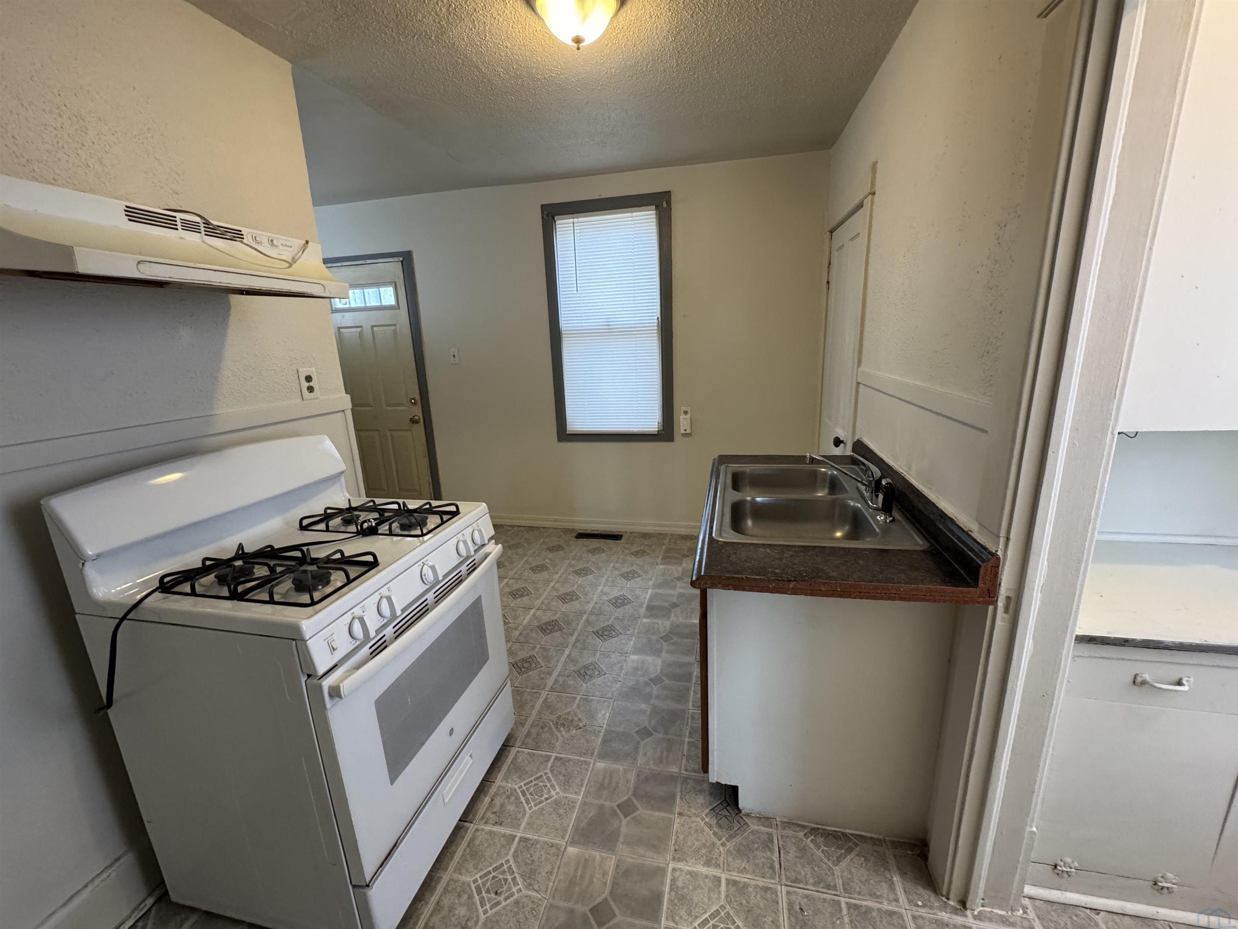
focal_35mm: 14
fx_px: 501
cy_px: 464
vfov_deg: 85.7
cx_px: 619
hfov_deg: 102.1
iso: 320
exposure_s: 1/60
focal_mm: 2.22
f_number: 2.2
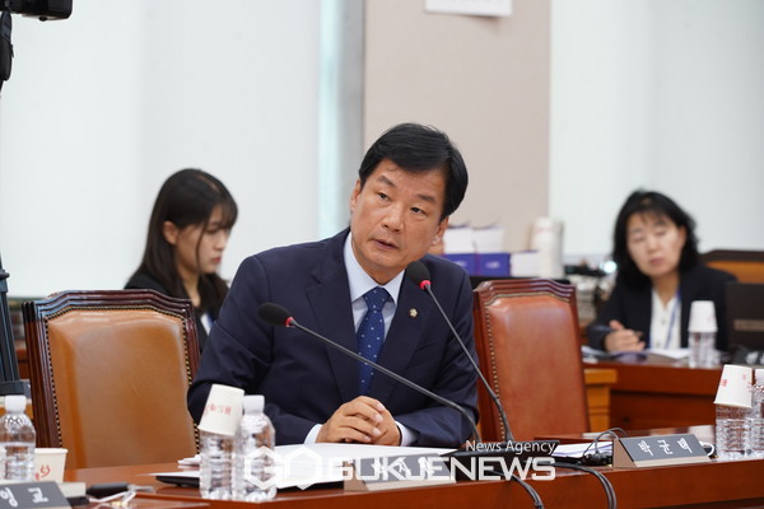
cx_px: 382
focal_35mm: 200
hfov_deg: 10.3
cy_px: 254
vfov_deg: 6.9
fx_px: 4244
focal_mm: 200
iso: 1000
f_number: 6.3
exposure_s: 1/30
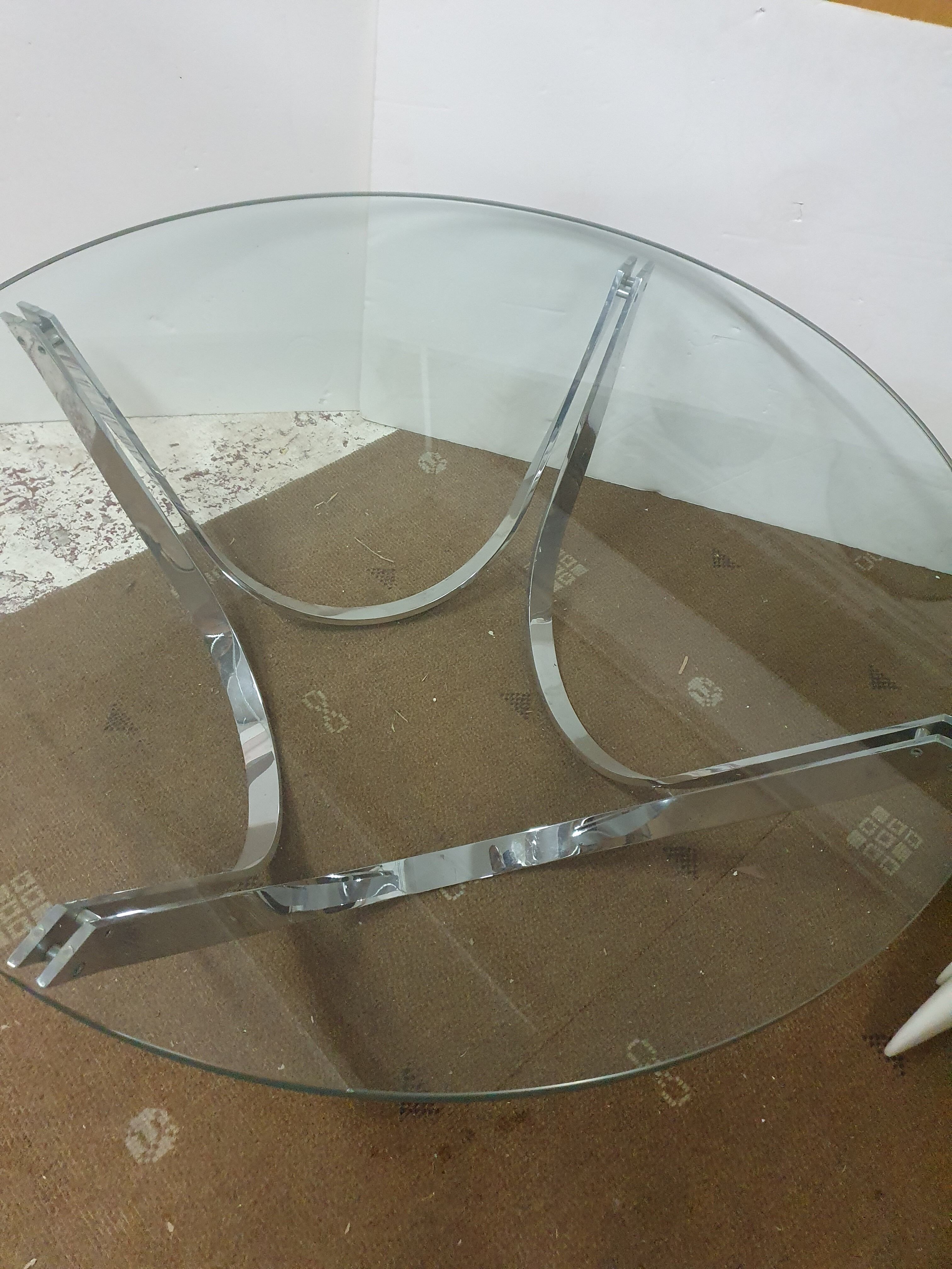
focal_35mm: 26
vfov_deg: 67.3
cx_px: 476
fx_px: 953
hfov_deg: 53.1
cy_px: 634
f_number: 1.5
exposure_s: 1/50
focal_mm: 4.32
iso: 640
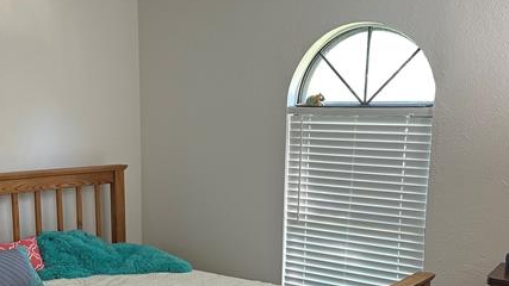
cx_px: 244
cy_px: 222
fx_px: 634
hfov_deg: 43.7
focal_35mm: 47
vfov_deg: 25.1
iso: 160
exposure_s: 1/60
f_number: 1.78
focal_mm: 6.86
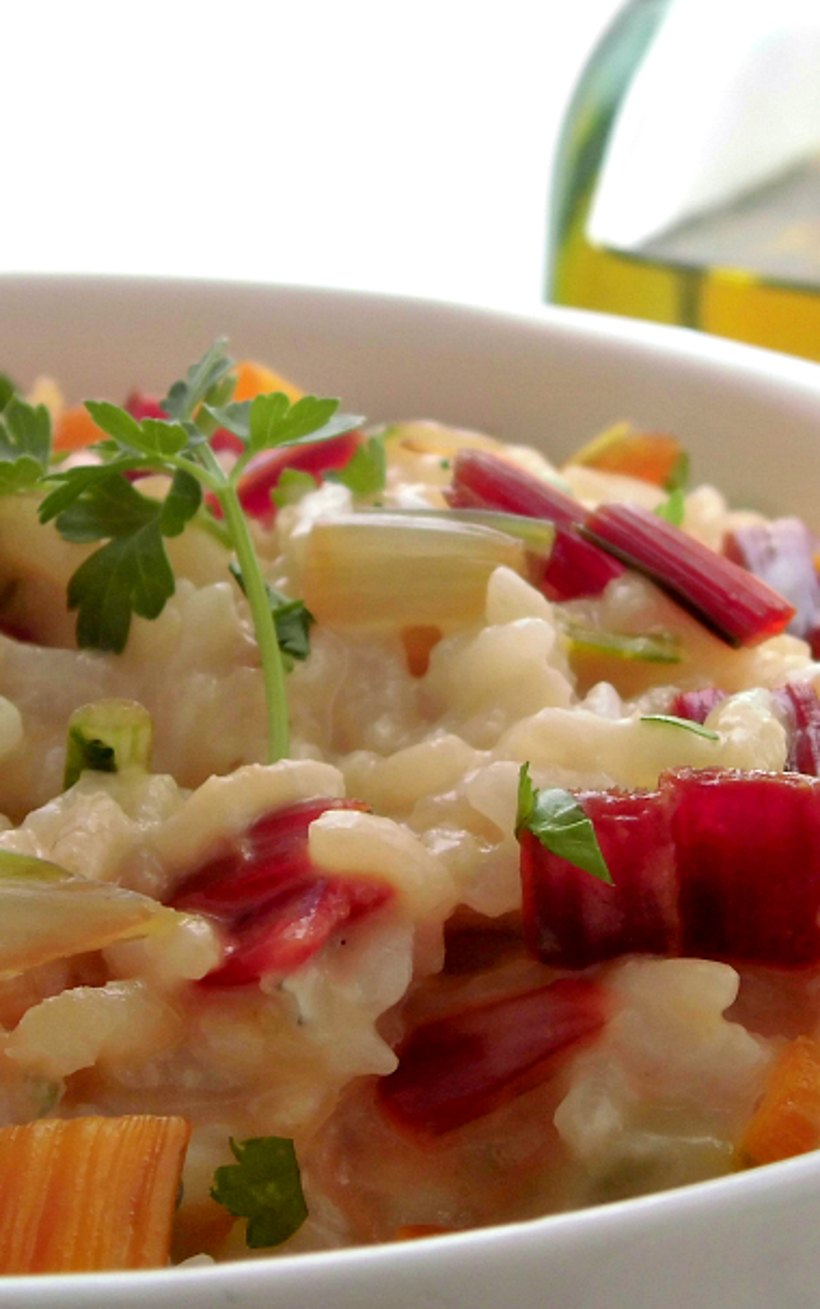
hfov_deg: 15.6
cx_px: 395
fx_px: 3000
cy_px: 651
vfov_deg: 24.6
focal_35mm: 84
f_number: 3.4
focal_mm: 8.3
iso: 100
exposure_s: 1/250
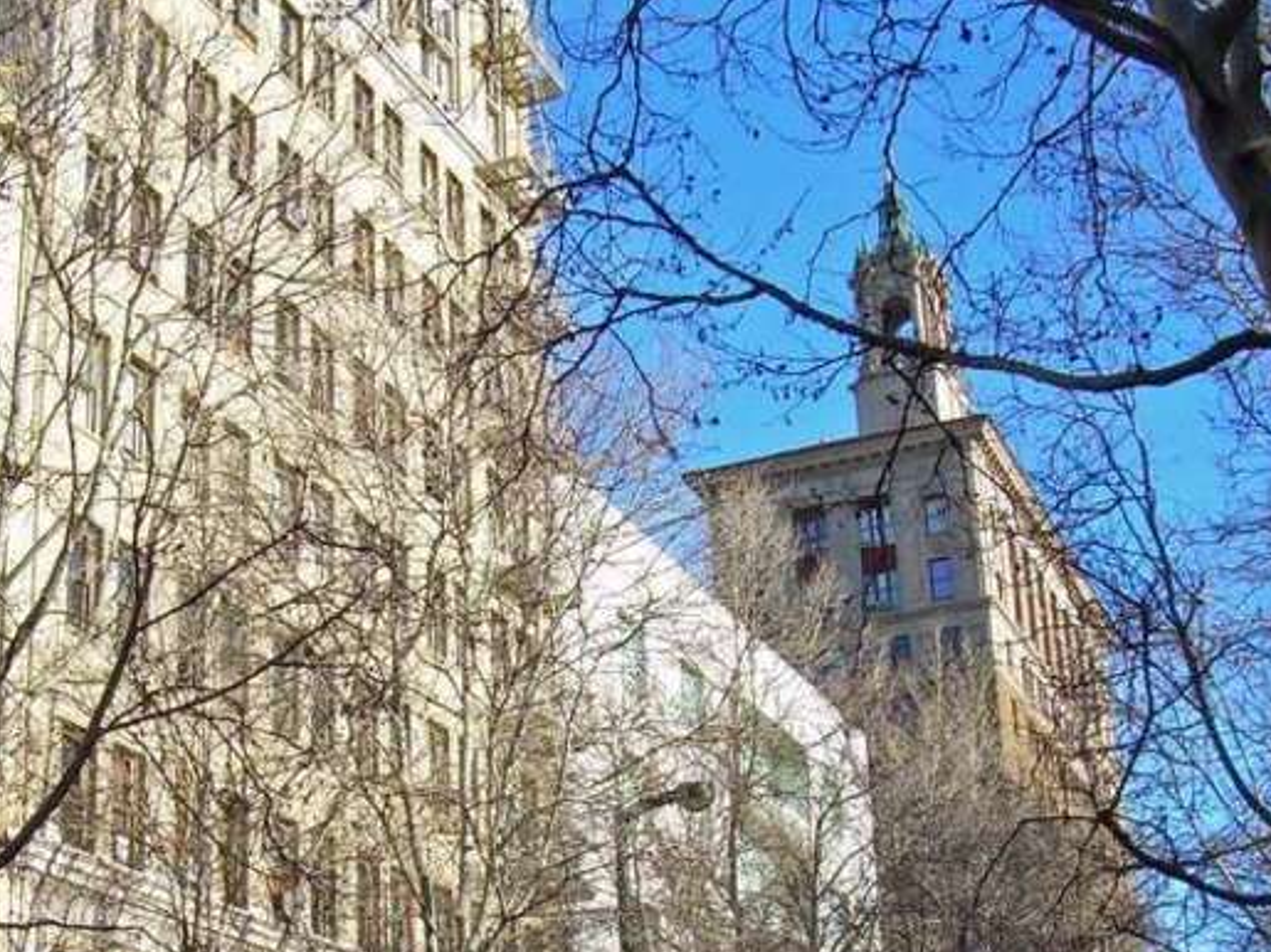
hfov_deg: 32.6
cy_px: 735
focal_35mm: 59
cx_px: 503
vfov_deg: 24.5
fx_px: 2166
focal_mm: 6.3
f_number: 4.6
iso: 50
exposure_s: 1/177
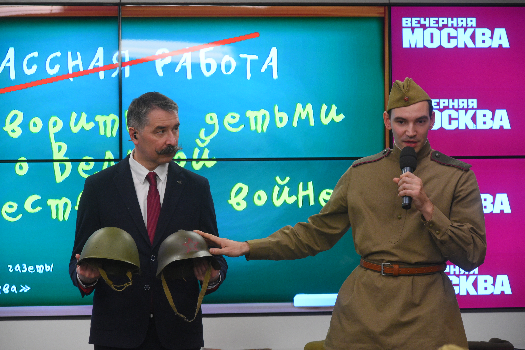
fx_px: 2261
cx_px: 262
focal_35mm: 155
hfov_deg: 13.2
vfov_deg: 8.9
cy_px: 175
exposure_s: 1/125
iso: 2500
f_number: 9
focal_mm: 155
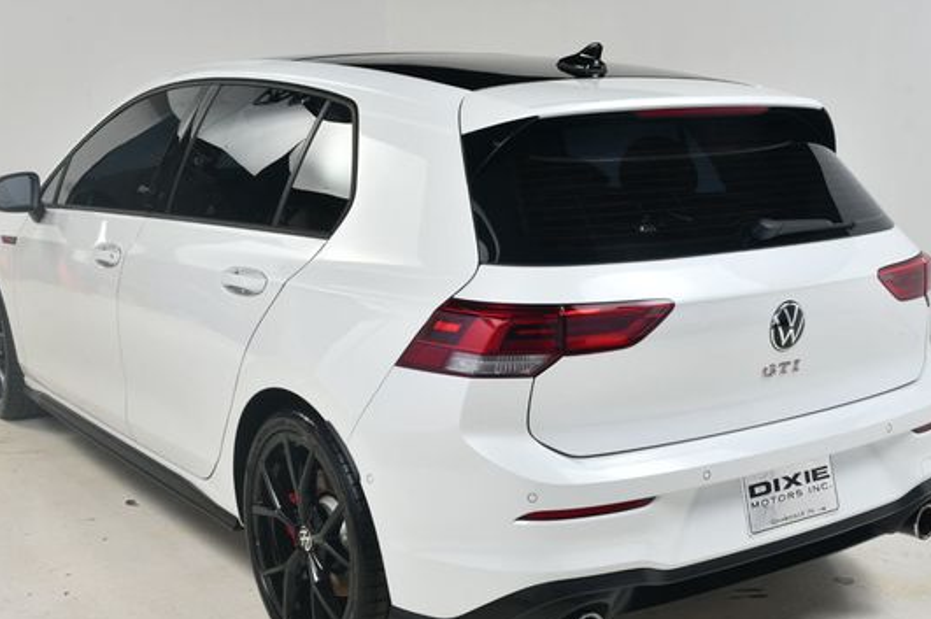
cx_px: 459
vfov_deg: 28.6
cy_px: 358
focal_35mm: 47
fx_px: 1214
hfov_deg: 41.9
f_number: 13
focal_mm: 26
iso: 100
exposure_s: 1/160
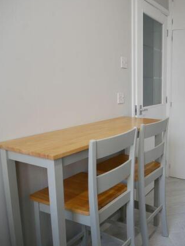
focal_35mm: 33
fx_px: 235
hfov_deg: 40.5
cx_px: 157
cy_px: 120
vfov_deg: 55.3
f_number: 3.5
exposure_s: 1/60
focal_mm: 12
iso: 250
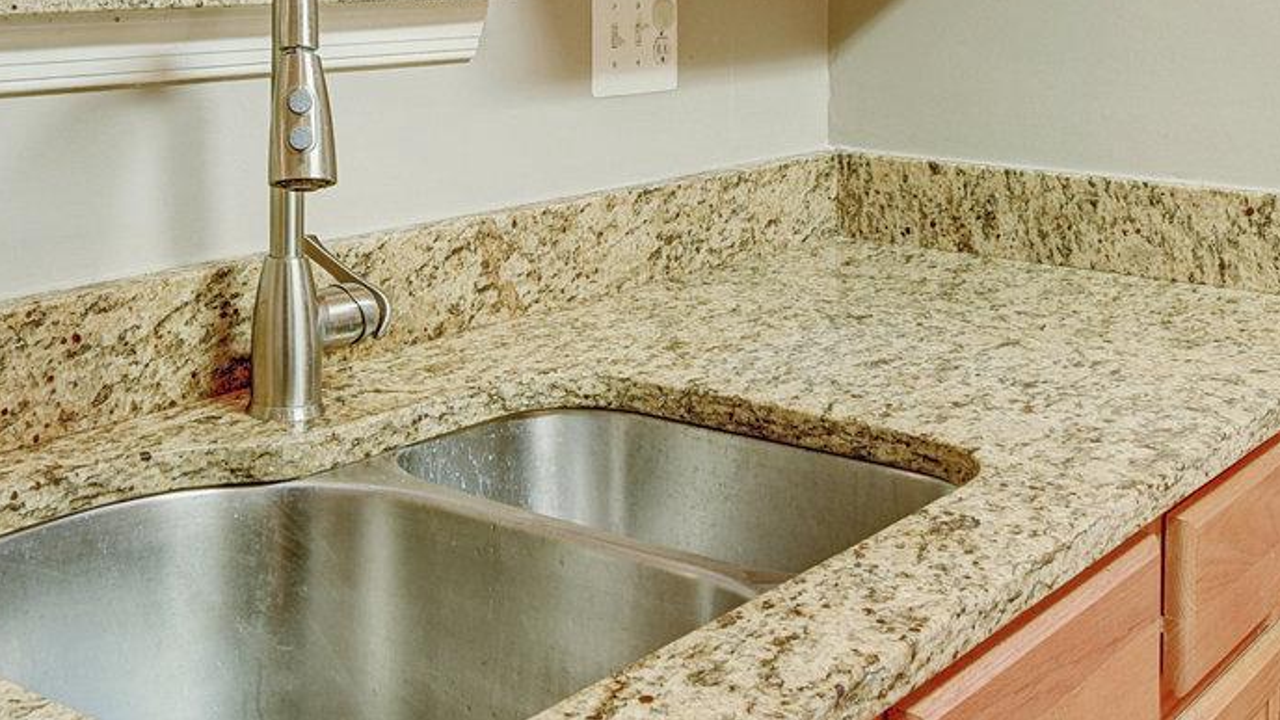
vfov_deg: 21.4
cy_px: -90
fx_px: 1799
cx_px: 339
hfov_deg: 38.3
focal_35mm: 53
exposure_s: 1/8
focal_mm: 17
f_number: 8
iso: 400
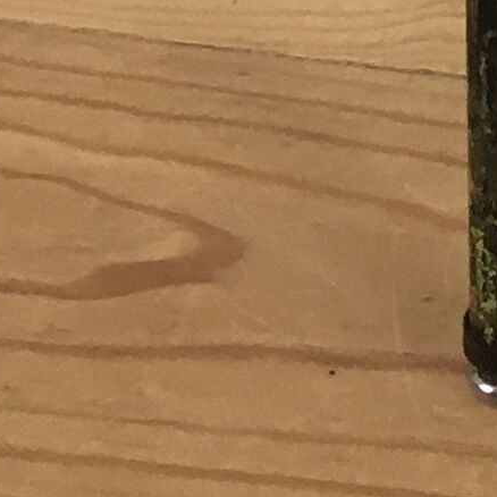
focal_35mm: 236
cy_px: -1653
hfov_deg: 7.1
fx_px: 3834
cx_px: 1064
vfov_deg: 6.0
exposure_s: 1/33
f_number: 2.2
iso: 25
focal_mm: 4.15
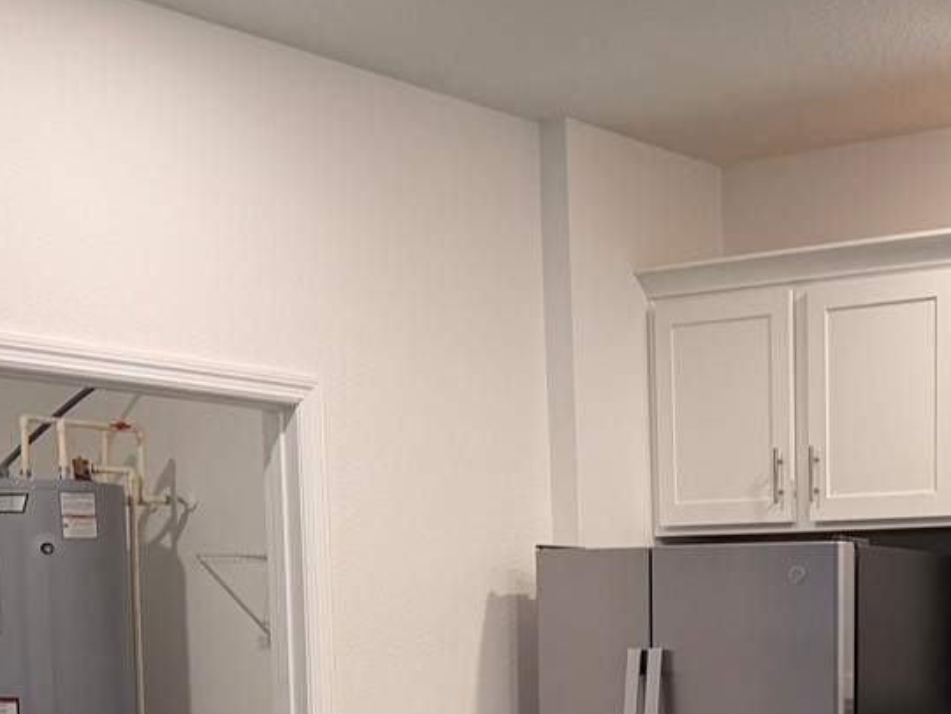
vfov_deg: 19.6
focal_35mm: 71
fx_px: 1951
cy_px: 839
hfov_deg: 26.2
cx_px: 909
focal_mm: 6.76
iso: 200
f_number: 1.78
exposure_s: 1/120
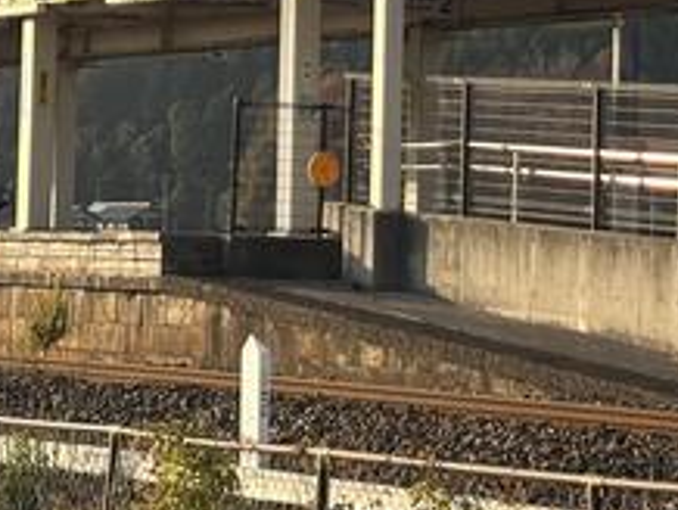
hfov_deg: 11.0
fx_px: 3510
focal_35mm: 179
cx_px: 274
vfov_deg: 8.2
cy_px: -67
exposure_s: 1/1751
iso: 32
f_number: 1.6
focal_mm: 5.96
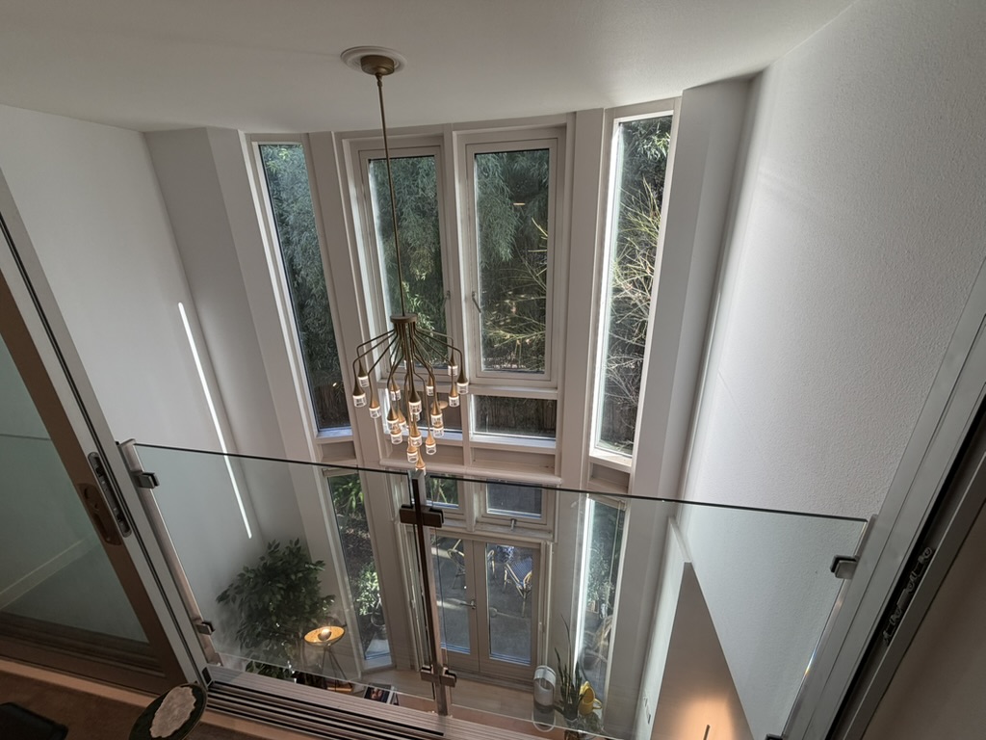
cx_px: 493
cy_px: 370
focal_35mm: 14
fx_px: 399
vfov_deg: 85.7
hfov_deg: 102.1
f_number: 2.2
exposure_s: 1/120
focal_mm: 2.22
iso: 100
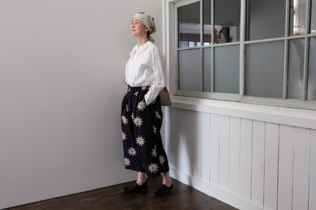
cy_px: 105
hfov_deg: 54.5
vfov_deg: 37.8
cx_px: 158
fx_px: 307
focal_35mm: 35
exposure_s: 1/125
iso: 2000
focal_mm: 23.3
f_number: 5.6
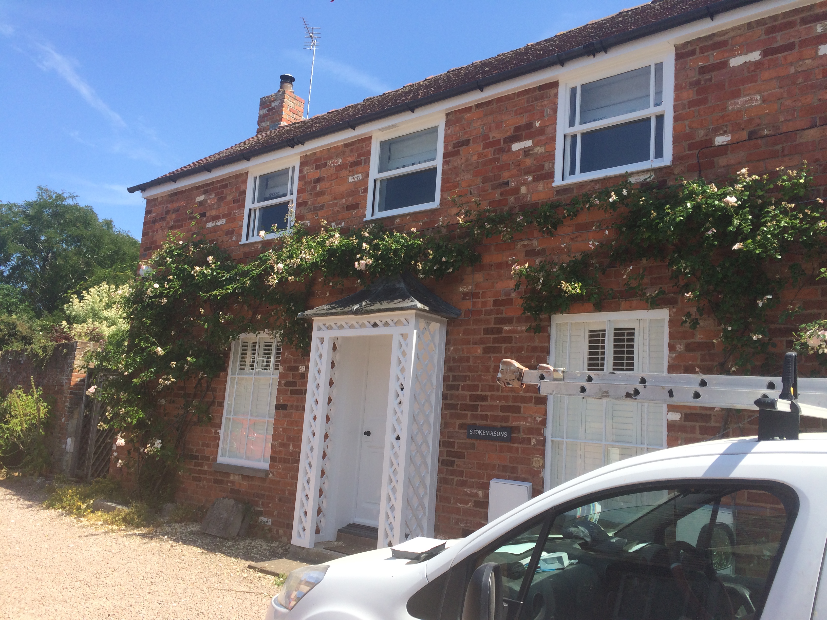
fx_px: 693
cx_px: 414
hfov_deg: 61.7
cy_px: 310
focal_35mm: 29
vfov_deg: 48.2
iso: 32
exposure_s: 1/1282
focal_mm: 4.15
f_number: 2.2
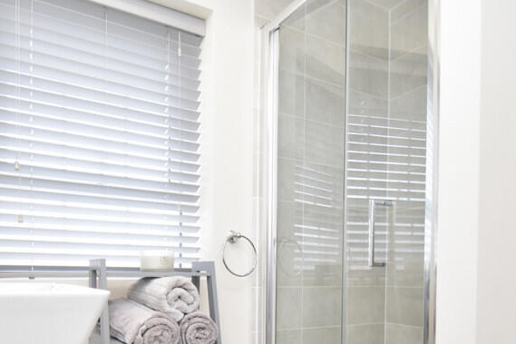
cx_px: 202
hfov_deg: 66.6
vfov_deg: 46.0
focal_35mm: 27
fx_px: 387
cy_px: 264
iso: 800
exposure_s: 1/250
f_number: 3.5
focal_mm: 10
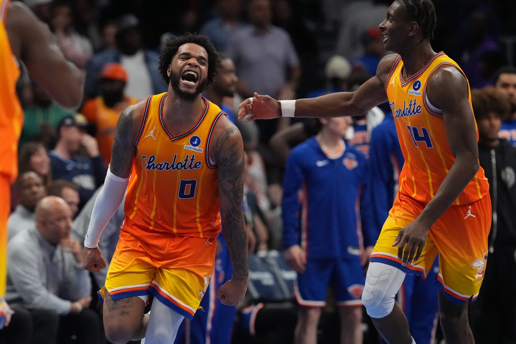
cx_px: 258
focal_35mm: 300
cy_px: 172
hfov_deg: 6.9
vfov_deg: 4.6
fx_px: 4300
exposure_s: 1/2000
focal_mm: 300
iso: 8000
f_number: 4
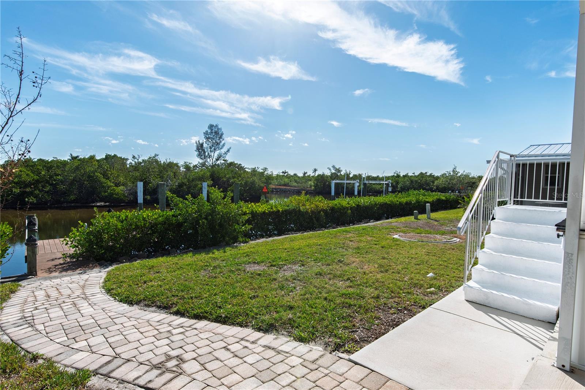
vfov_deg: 64.6
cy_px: 195
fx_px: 309
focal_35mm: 19
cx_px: 292
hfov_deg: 86.9
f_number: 13
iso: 100
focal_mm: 19
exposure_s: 1/640
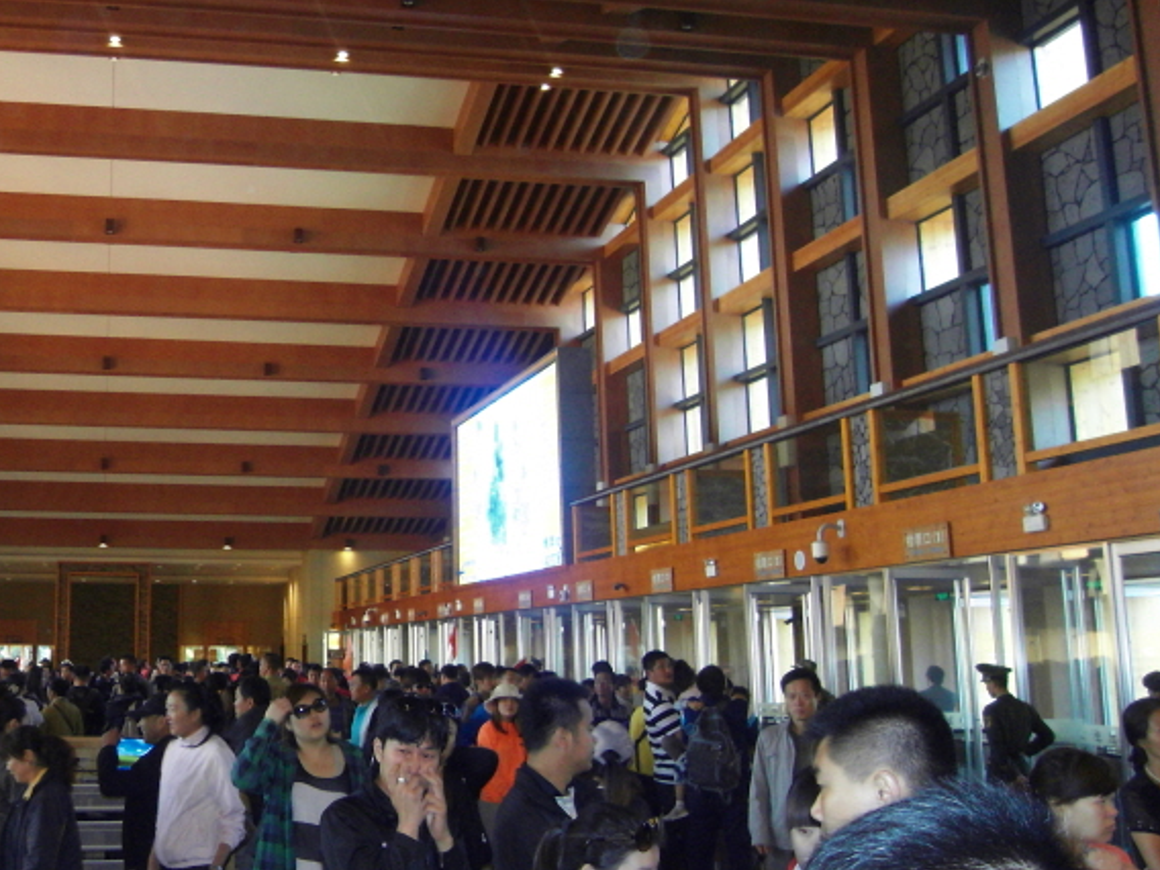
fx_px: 1273
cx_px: 302
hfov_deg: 47.3
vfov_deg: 37.7
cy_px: 456
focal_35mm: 38
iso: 200
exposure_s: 1/40
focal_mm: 4.3
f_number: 2.8
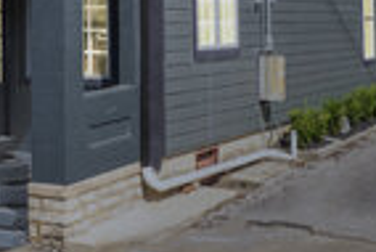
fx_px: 1035
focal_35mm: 99
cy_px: 0
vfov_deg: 13.7
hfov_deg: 20.0
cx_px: 11
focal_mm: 8.38
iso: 120
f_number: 2.8
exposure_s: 1/1600
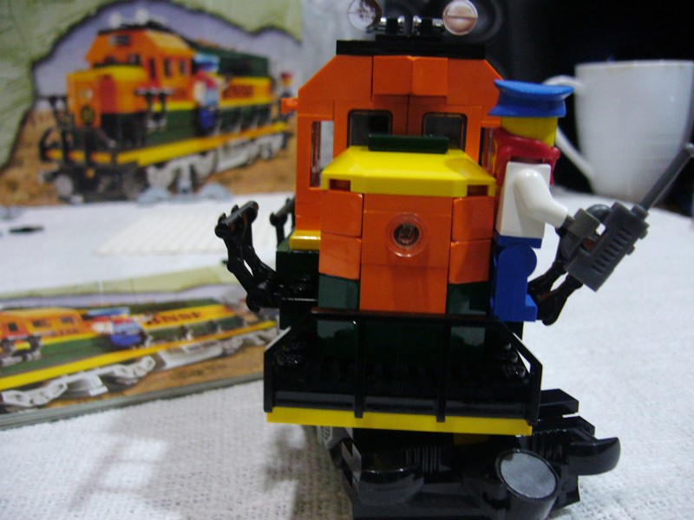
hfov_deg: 52.6
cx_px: 347
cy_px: 260
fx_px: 702
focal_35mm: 35
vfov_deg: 40.7
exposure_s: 1/8
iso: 200
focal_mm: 5.8
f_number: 2.8
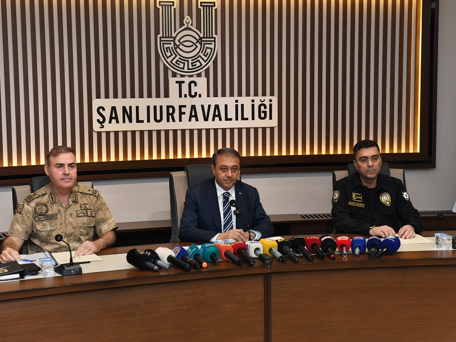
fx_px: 869
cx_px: 220
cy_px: 172
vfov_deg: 22.3
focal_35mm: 66
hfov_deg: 29.4
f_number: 4
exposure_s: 1/125
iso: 900
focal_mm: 60
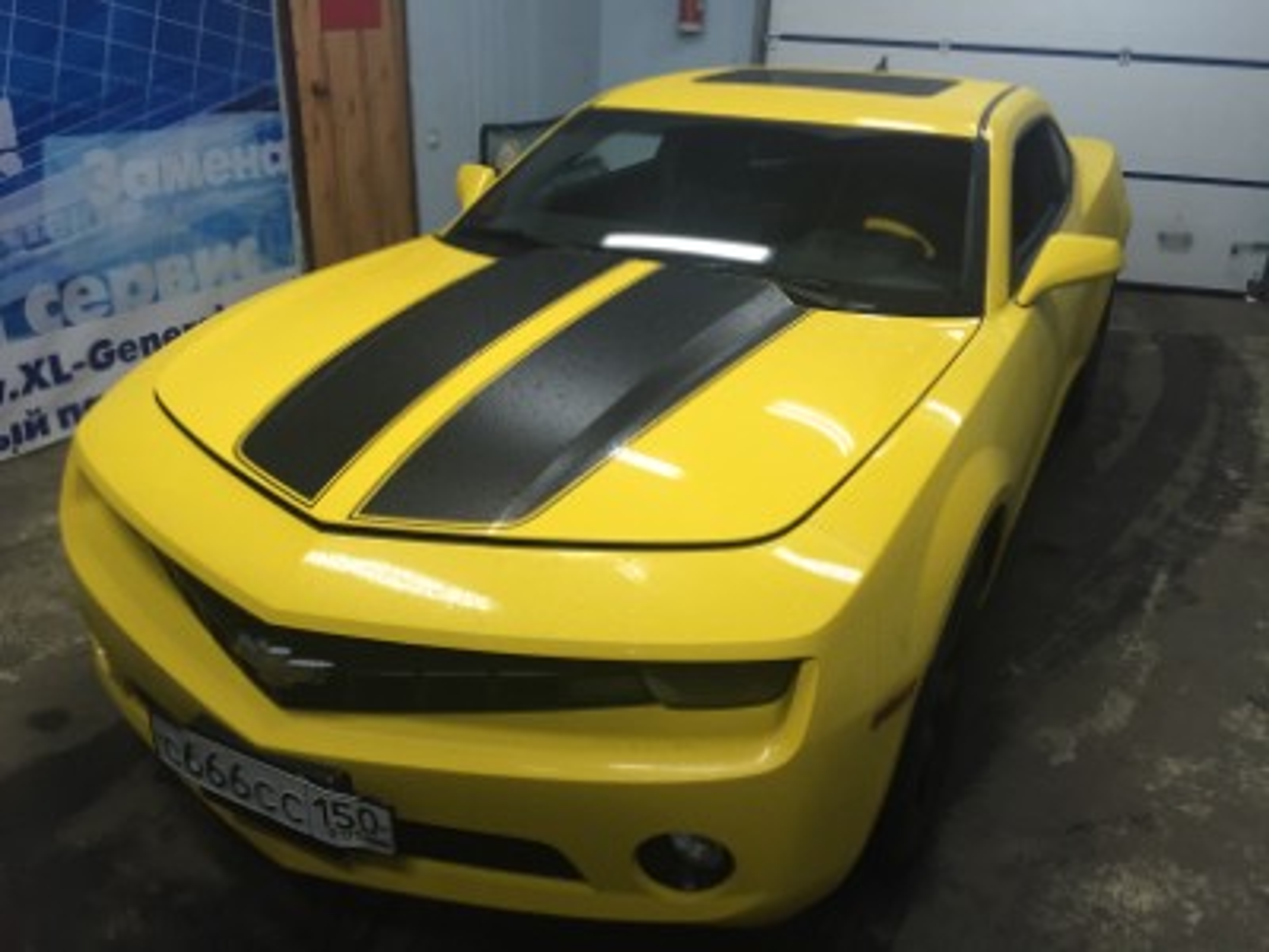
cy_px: 476
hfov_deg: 61.7
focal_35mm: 29
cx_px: 634
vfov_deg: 48.2
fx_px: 1063
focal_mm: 4.15
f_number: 2.2
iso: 125
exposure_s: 1/33
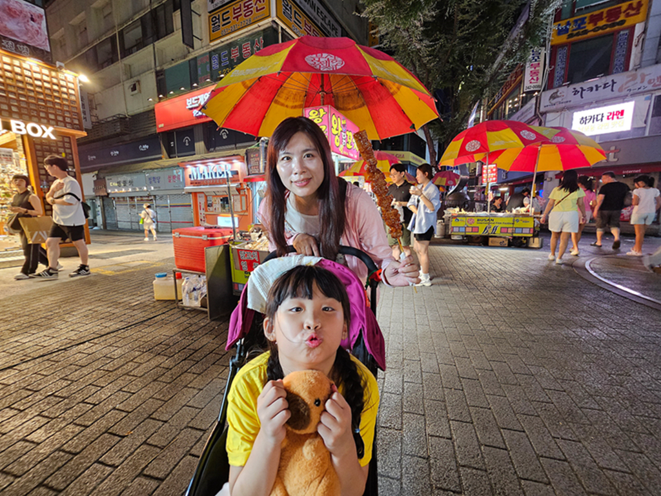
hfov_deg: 106.2
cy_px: 248
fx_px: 248
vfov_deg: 89.9
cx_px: 330
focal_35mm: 13
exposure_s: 1/30
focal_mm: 2.2
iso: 320
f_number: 2.2
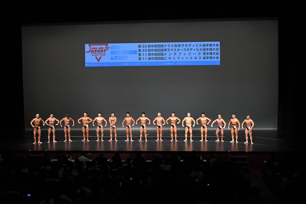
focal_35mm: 54
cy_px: 102
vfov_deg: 25.0
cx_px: 153
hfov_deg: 36.9
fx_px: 459
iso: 4000
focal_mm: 36
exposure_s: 1/400
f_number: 5.6
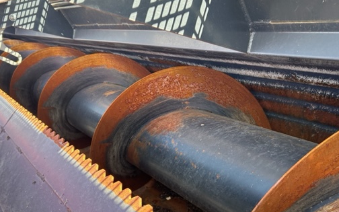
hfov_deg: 55.3
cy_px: 136
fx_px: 323
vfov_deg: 36.0
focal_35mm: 35
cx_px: 172
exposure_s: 1/165
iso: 64
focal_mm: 5.7
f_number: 1.5
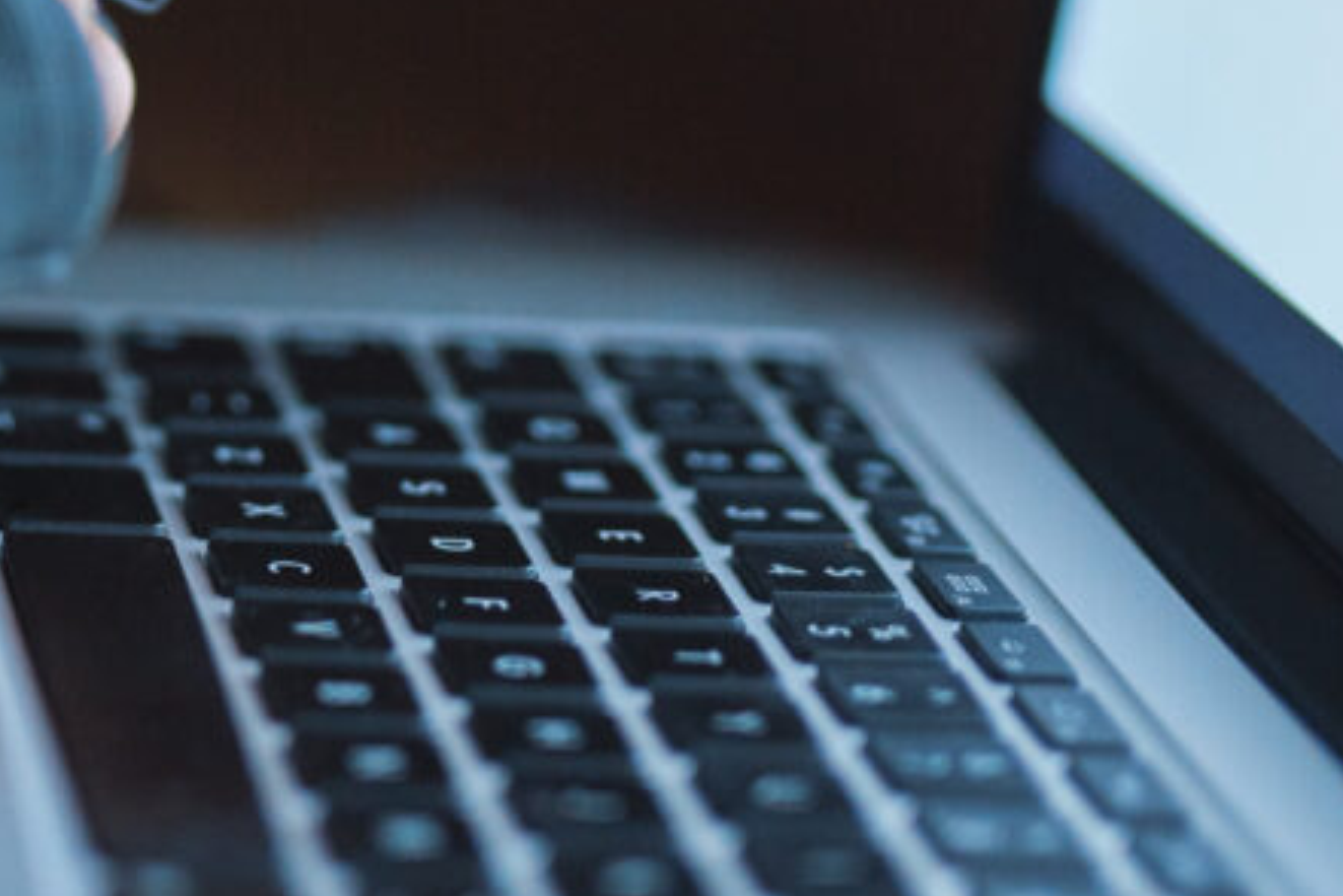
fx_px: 5707
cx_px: -50
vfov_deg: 8.8
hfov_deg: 13.2
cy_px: -350
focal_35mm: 153
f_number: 1.8
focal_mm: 50
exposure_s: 1/125
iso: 2500
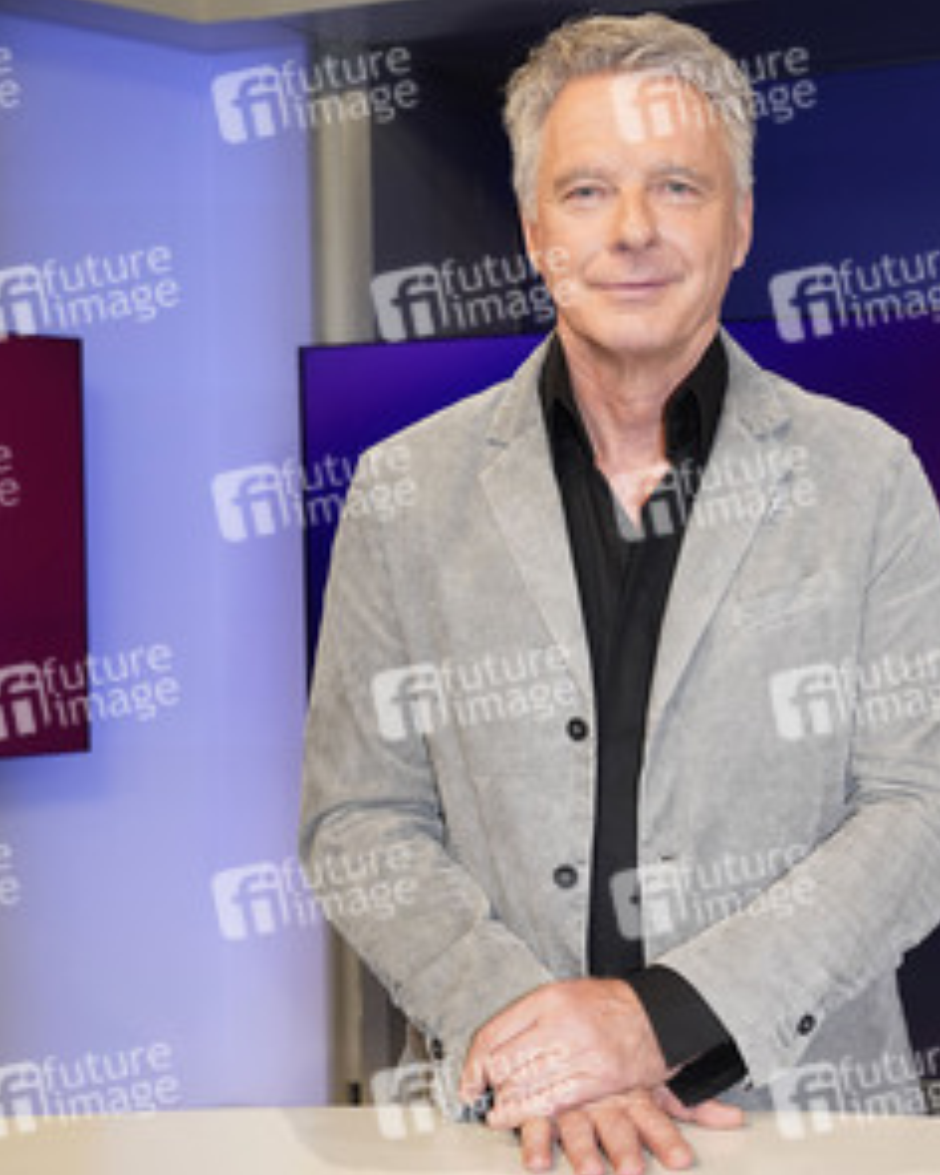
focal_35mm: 56
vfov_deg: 33.6
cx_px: 767
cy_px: 593
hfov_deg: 26.6
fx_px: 1947
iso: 2000
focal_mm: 39
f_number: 5.6
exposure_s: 1/160
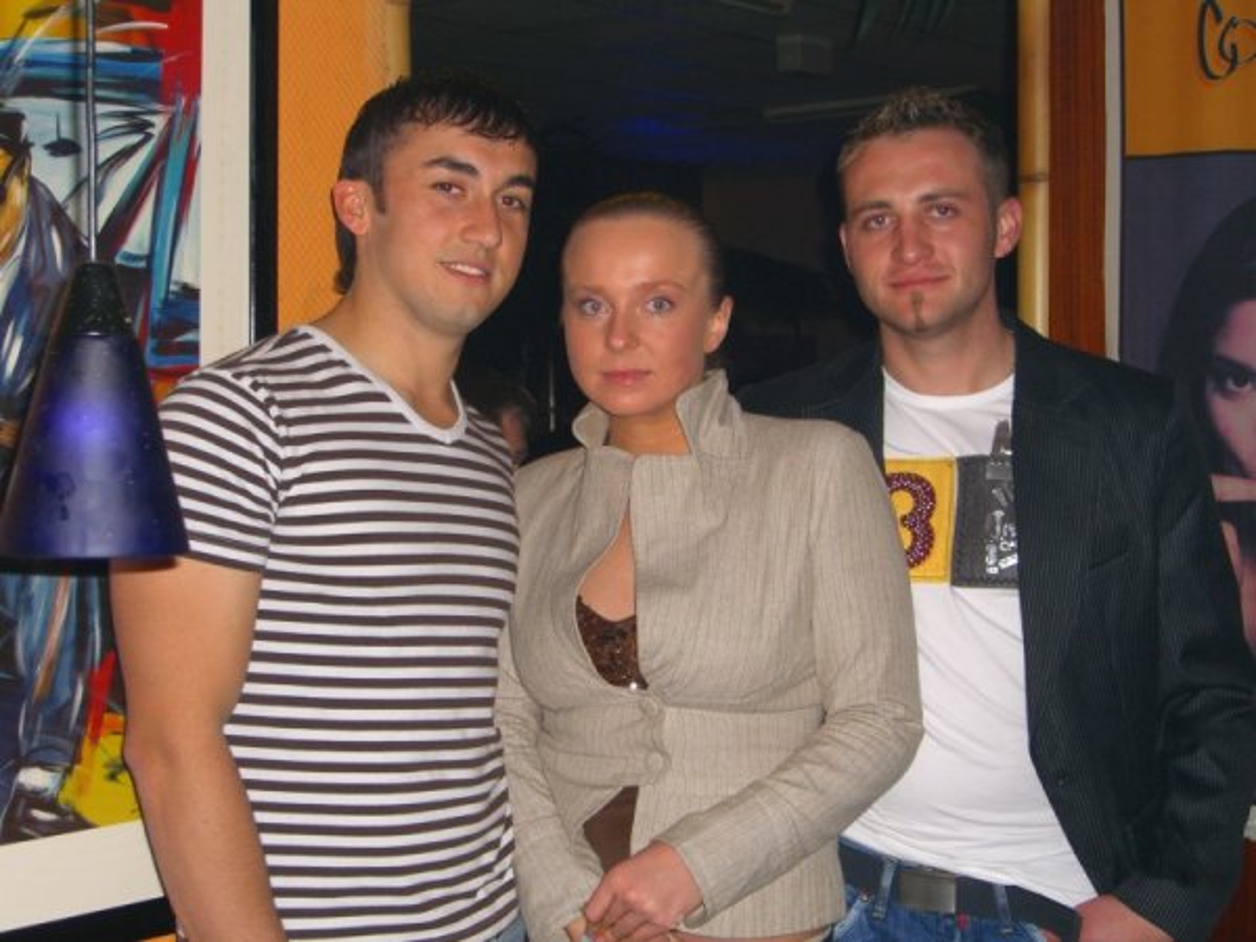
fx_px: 2068
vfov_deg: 25.7
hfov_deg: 33.8
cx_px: 628
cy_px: 471
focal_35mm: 57
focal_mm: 11.8
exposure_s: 1/60
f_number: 3.6
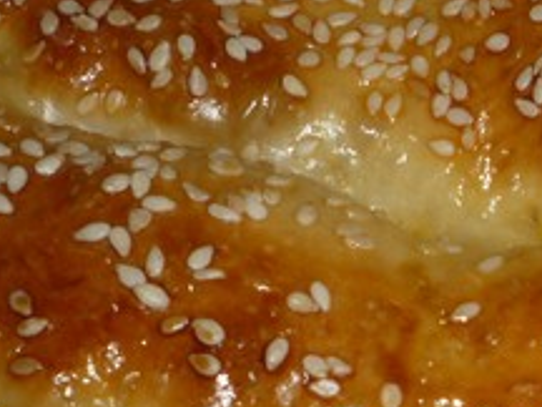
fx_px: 1738
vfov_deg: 13.3
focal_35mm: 111
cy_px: 269
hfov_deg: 17.2
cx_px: 570
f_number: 4
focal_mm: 5.2
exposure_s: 1/30
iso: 100
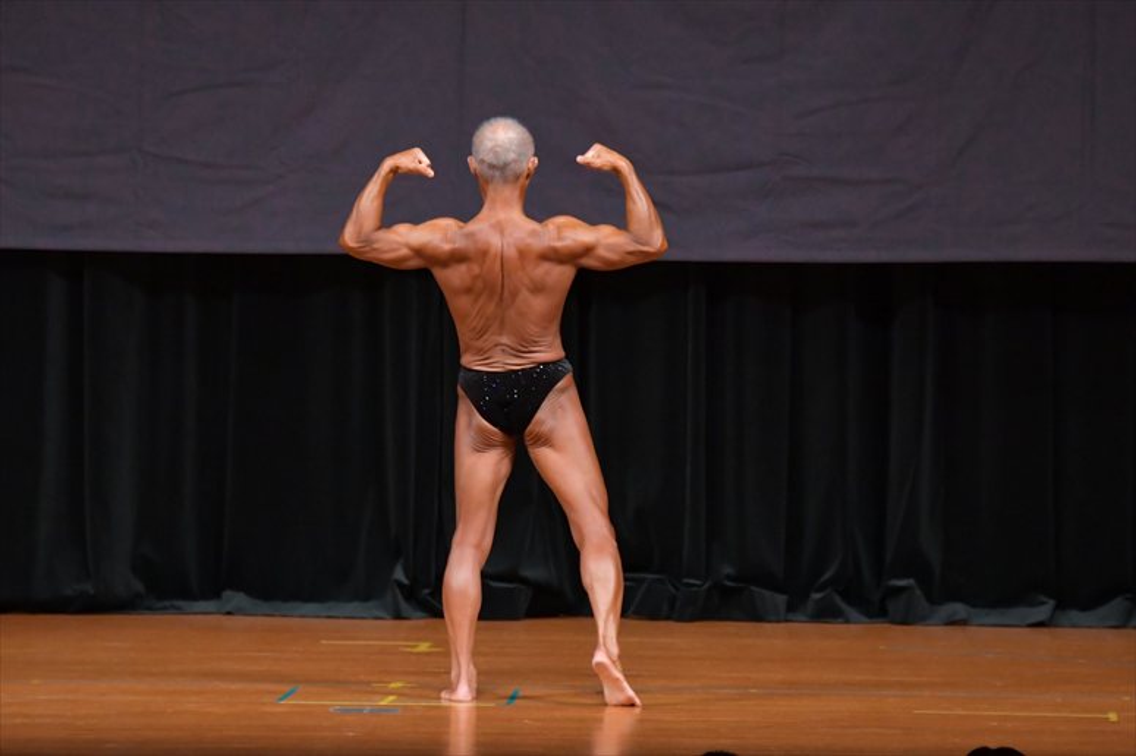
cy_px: 378
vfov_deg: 5.1
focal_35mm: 270
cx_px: 568
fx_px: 8516
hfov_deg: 7.6
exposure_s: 1/400
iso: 5000
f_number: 5.6
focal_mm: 180
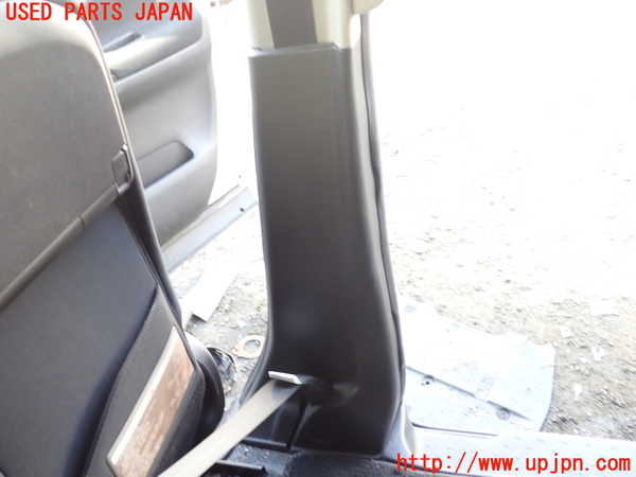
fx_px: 551
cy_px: 238
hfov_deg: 60.0
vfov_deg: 46.8
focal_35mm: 30
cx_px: 318
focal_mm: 5.4
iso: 200
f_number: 2.3
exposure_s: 1/40
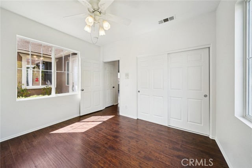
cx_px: 126
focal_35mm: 12
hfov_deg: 112.6
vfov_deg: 89.9
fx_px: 84
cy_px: 84
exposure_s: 1/30
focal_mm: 12
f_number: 8
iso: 125
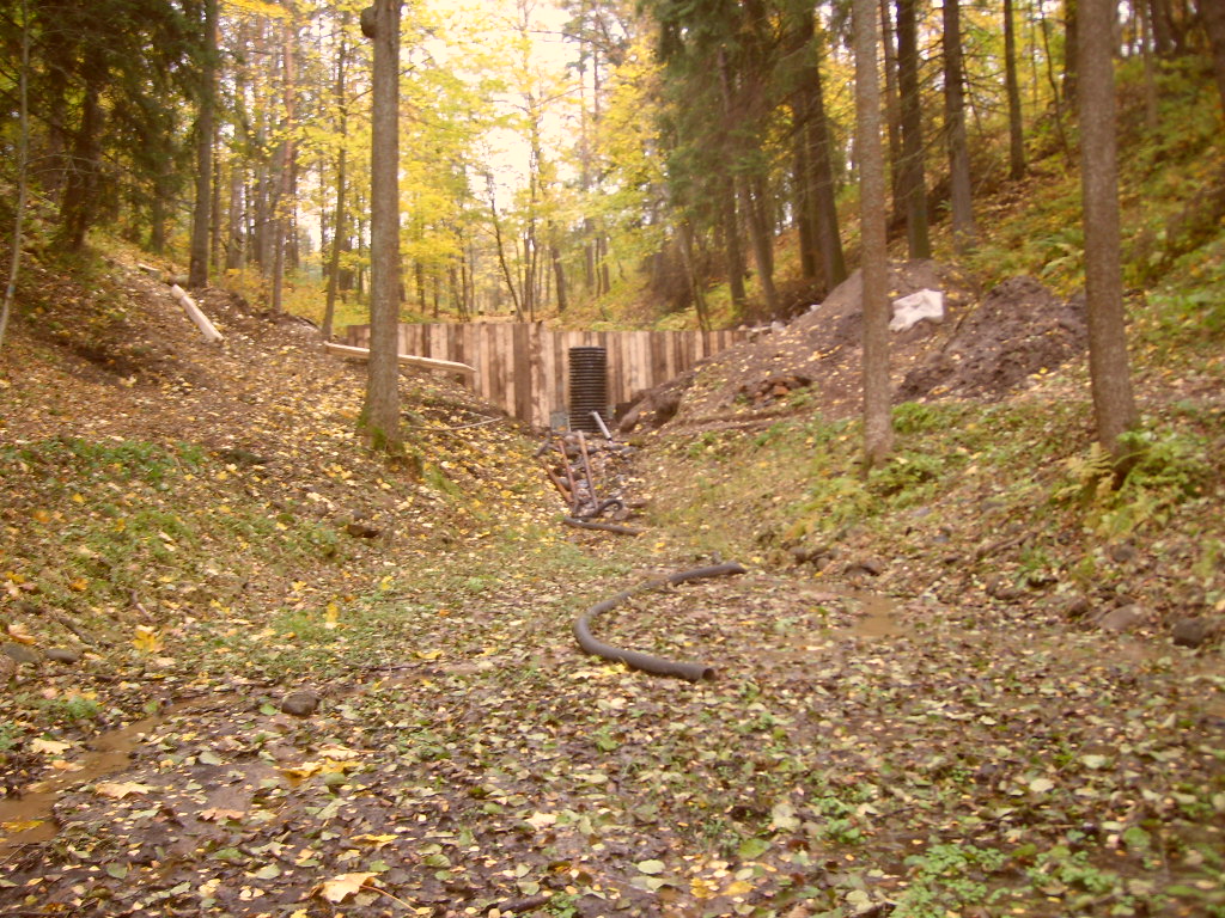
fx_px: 1239
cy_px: 459
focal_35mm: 35
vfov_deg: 40.7
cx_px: 612
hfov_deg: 52.6
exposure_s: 1/17
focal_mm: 5.8
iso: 50
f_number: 2.8
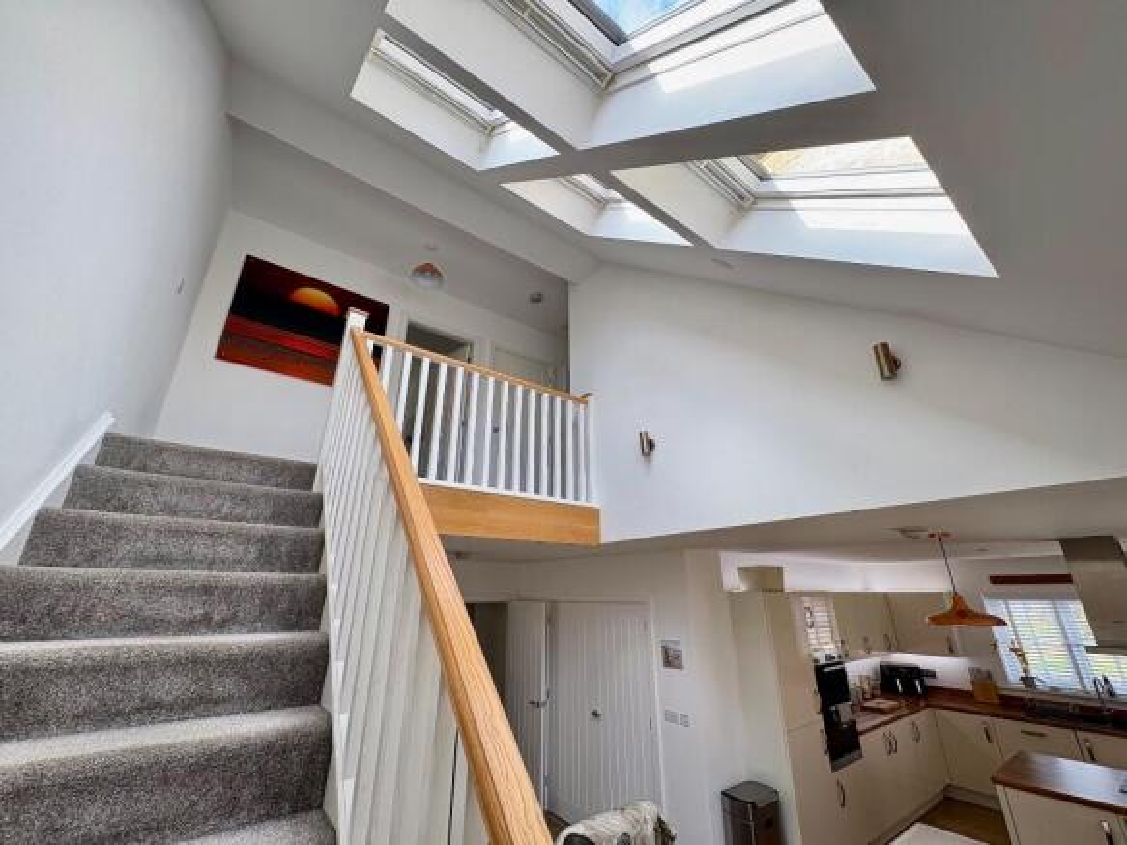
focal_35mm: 14
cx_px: 564
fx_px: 456
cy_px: 422
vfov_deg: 85.7
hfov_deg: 102.1
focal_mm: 2.22
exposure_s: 1/99
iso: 80
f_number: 2.2
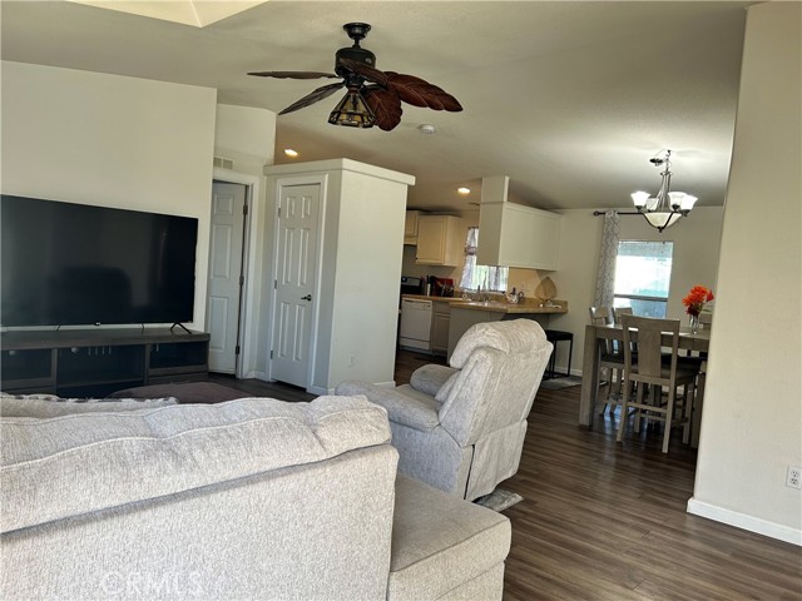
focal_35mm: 26
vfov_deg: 53.1
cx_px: 401
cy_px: 300
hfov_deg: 67.3
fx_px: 602
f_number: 1.5
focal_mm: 5.7
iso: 125
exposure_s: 1/120
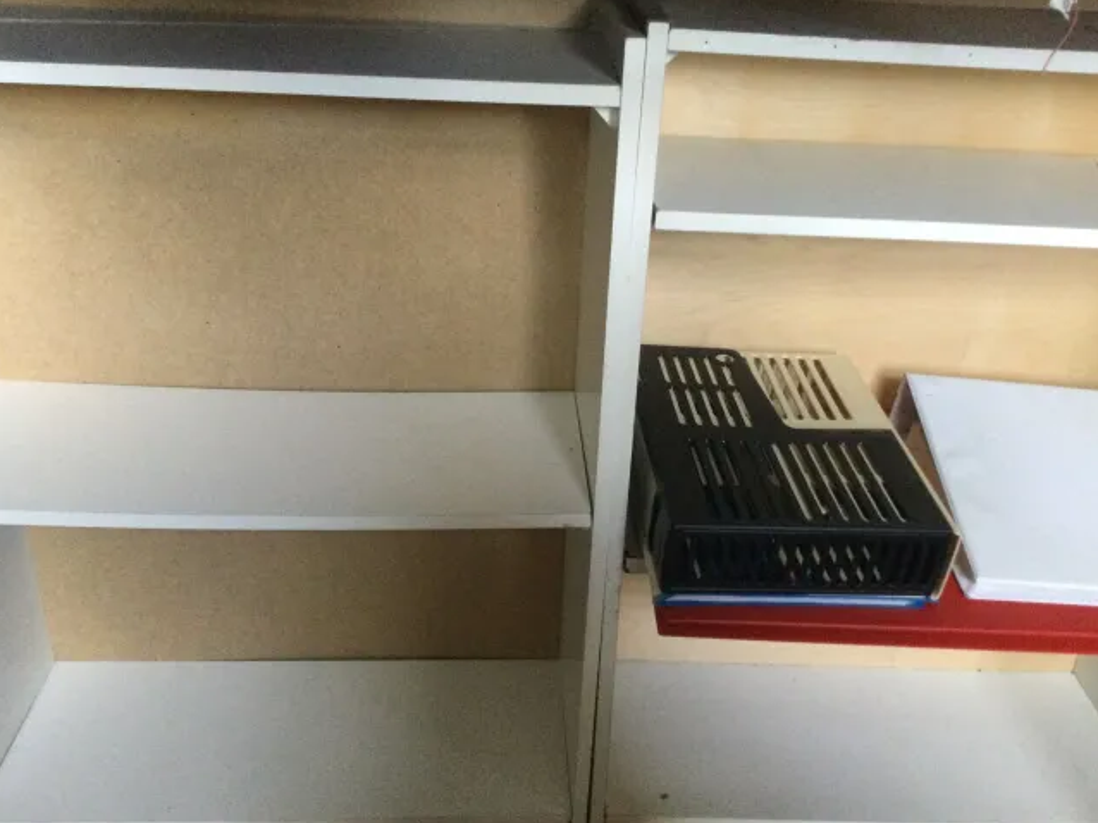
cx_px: 554
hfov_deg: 52.6
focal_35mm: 35
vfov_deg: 40.6
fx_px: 1110
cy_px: 451
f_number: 2.4
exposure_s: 1/25
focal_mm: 3.3
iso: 200
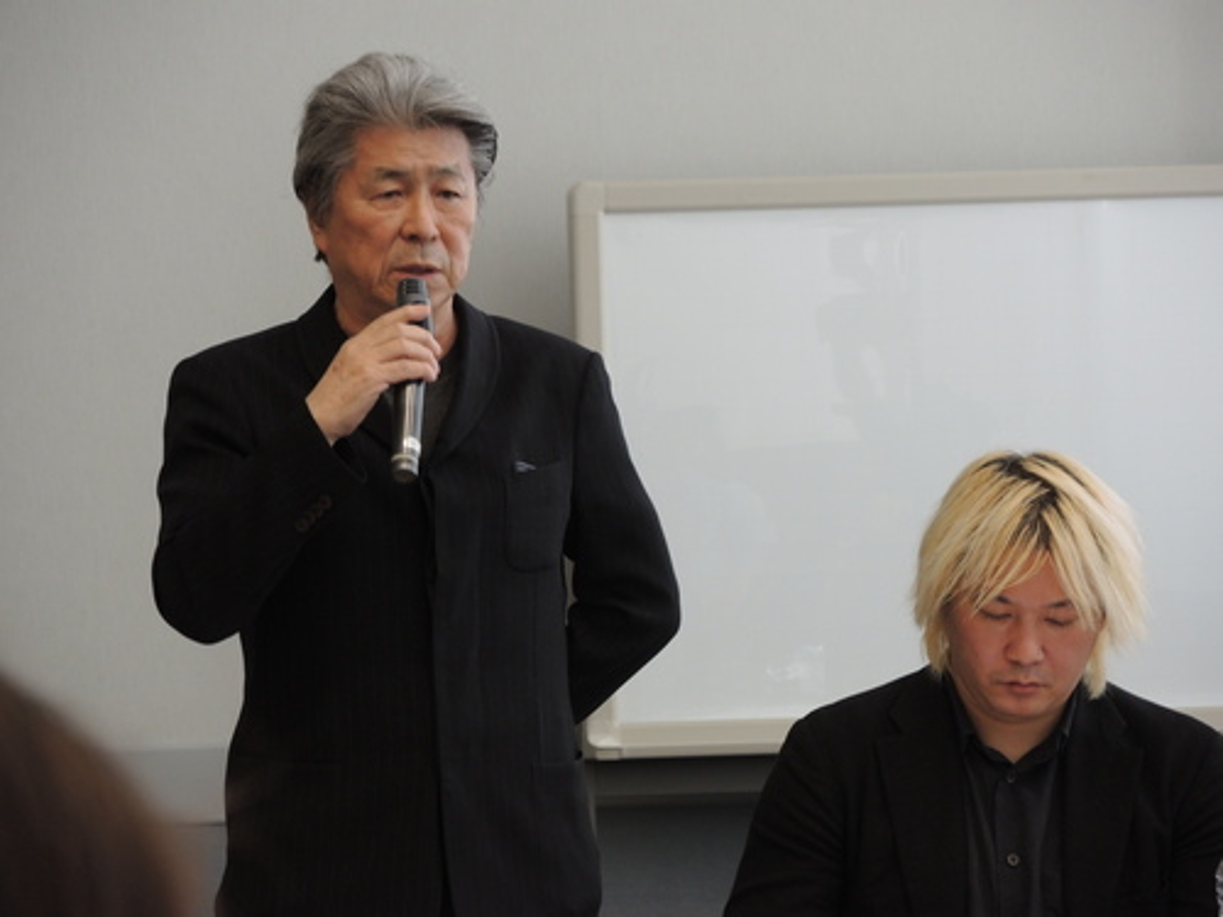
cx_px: 612
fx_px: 6183
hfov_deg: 11.3
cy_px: 458
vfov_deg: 8.5
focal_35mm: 175
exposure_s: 1/20
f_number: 4
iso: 400
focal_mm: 37.4
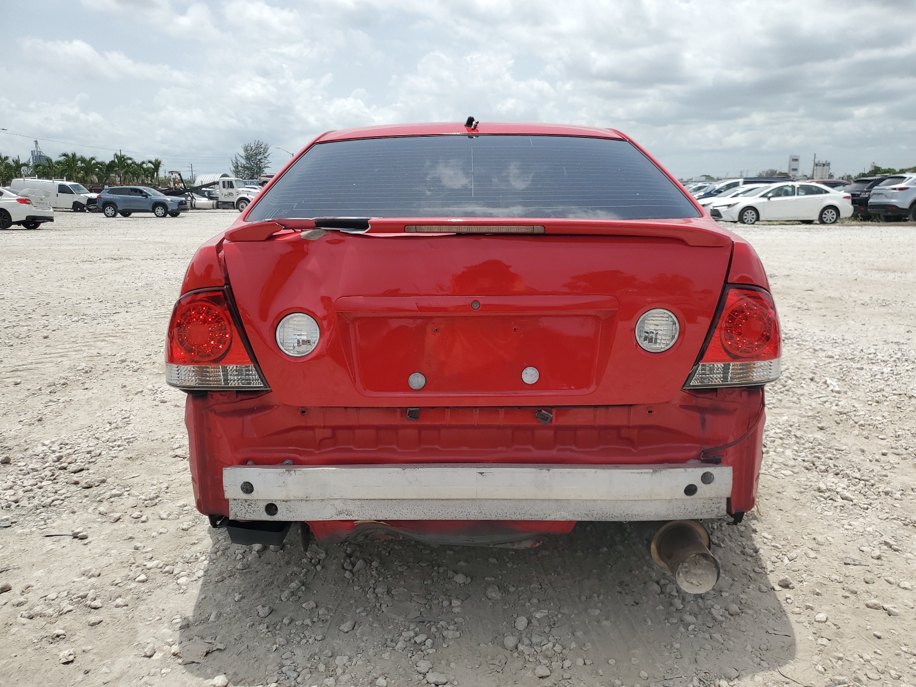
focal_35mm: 26
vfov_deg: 53.1
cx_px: 458
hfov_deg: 67.3
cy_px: 344
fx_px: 688
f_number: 1.5
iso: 50
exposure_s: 1/5000
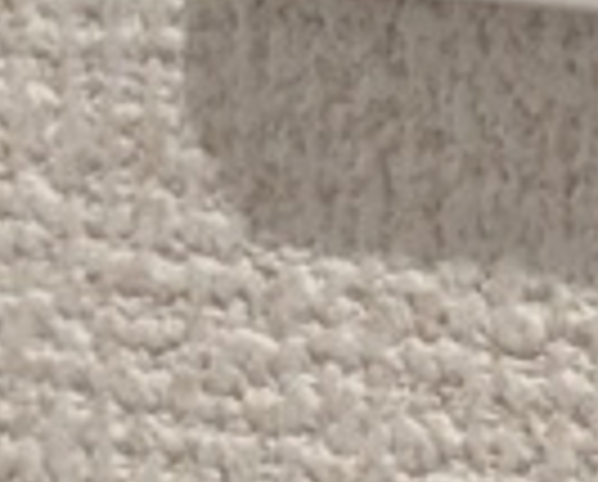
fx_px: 6350
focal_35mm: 358
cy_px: -1032
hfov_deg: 5.3
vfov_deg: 4.2
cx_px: 1079
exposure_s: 1/120
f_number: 1.89
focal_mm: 5.43
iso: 301
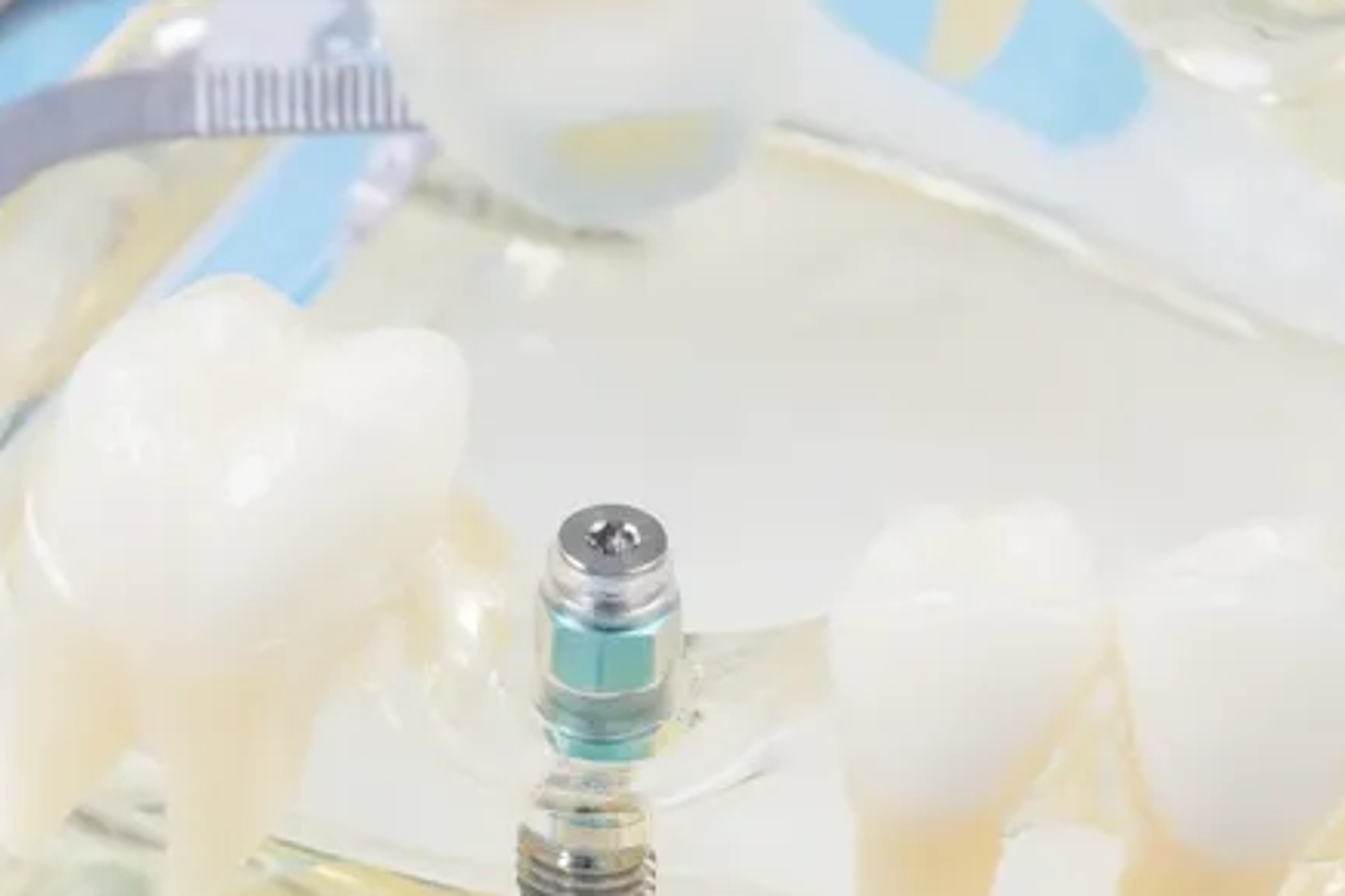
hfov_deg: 6.6
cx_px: -397
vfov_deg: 4.4
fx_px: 11540
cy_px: 942
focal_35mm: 309
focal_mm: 60
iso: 200
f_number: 10
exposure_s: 1.4
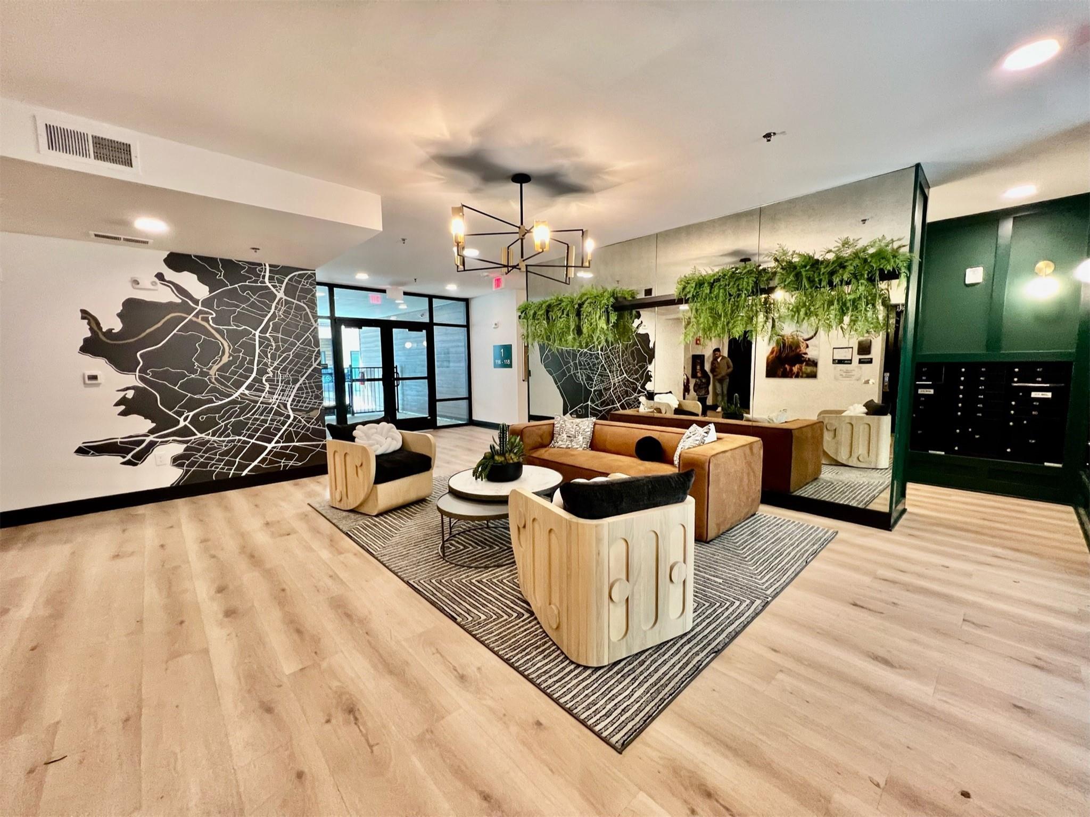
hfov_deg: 106.2
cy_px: 408
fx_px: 409
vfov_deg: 89.9
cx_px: 545
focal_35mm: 13
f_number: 1.8
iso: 320
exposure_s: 1/60
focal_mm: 1.57
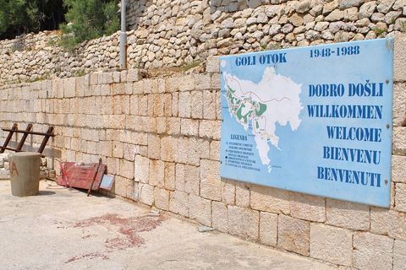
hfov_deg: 57.2
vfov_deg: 40.0
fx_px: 372
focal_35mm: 33
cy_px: 135
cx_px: 203
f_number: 9
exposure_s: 1/320
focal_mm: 22
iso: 100
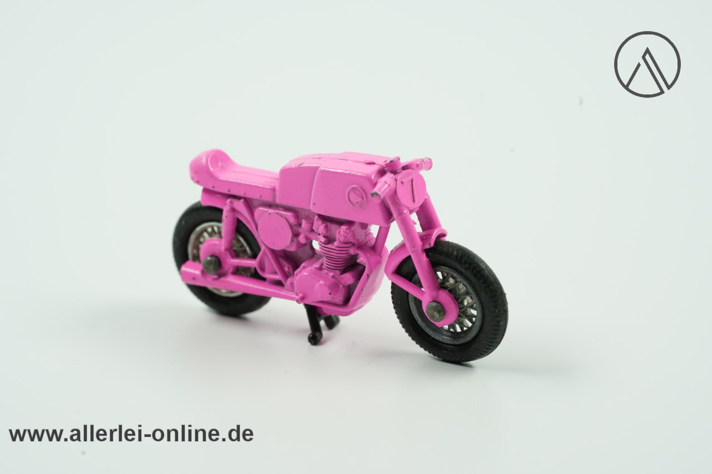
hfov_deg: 22.6
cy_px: 237
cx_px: 356
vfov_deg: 15.2
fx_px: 1780
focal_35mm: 90
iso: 500
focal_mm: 90
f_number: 10
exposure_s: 1/15
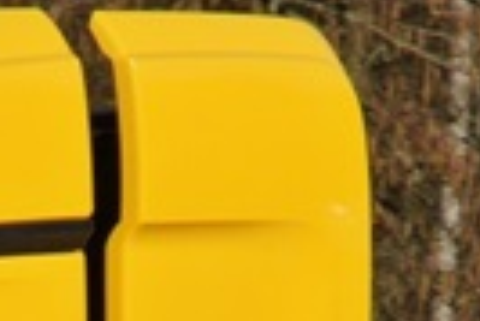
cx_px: 51
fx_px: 24039
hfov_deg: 1.1
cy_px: 727
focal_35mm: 1801
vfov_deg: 0.8
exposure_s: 1/640
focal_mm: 200
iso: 200
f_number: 9
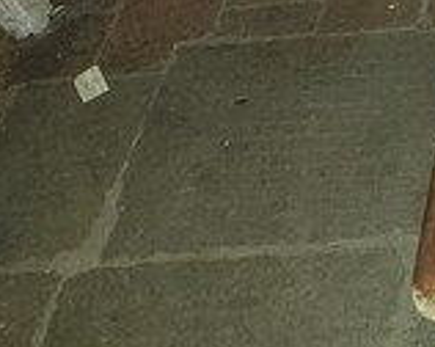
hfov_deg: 17.1
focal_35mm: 89
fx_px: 1144
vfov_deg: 15.8
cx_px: 815
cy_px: -179
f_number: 1.8
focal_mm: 5.23
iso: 400
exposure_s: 1/25
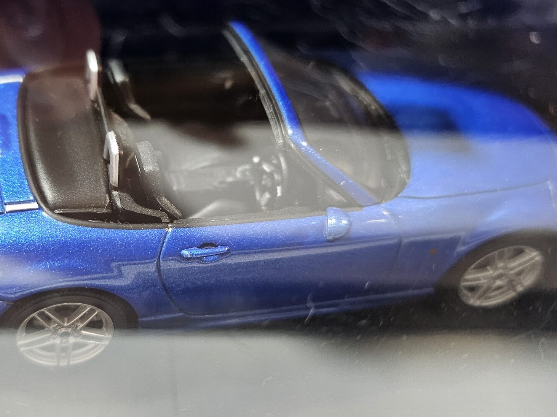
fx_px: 676
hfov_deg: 43.6
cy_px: 205
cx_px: 154
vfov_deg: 34.3
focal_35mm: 42
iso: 1000
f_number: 1.8
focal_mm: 5
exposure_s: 1/100
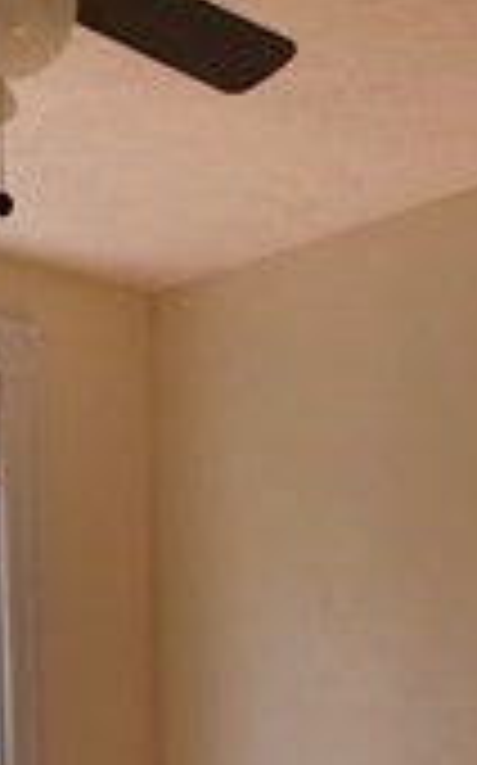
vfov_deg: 23.1
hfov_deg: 16.7
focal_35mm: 78
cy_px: 1030
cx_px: 171
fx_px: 1625
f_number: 1.8
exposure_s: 1/557
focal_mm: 4.25
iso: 32
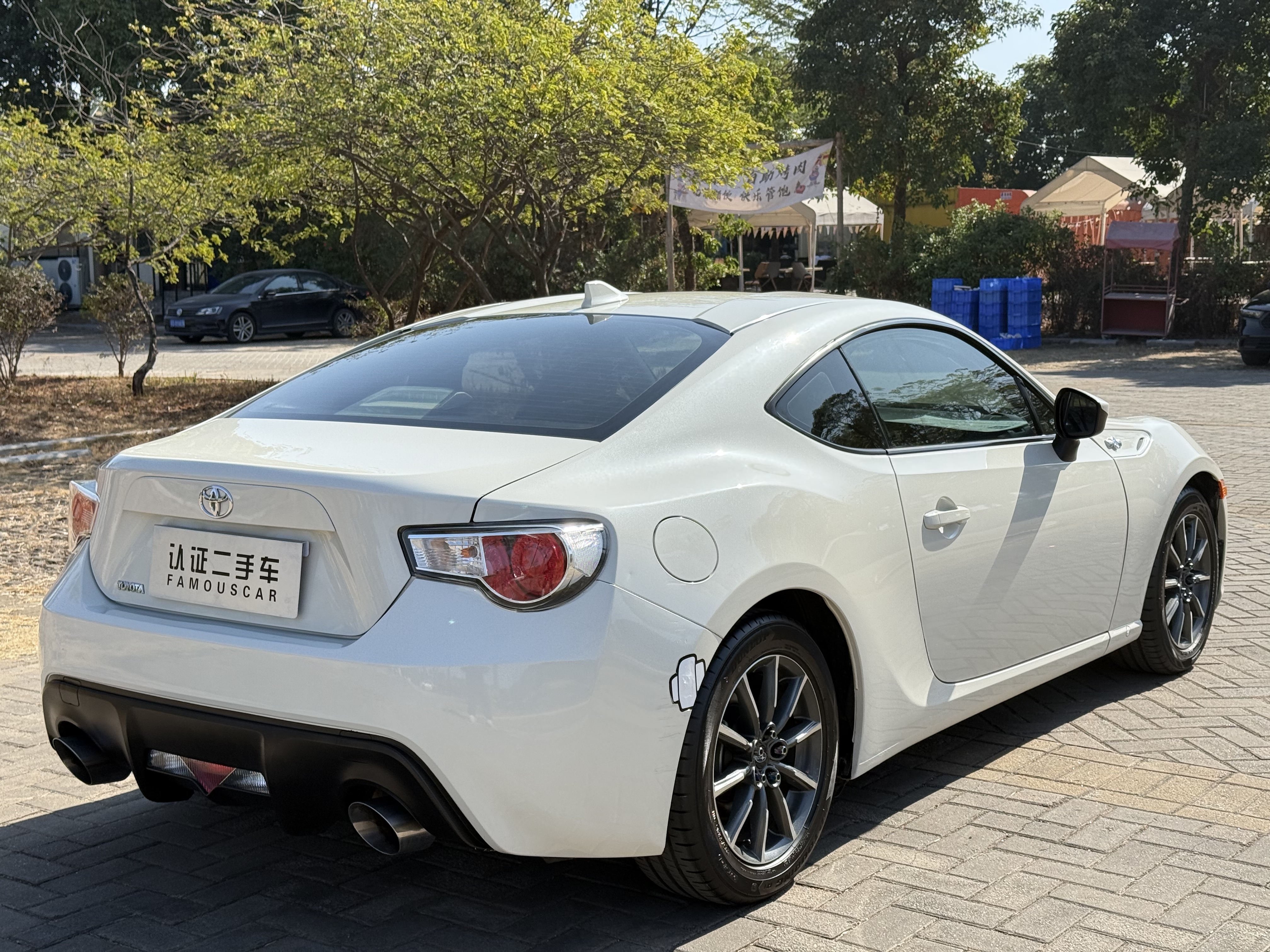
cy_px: 476
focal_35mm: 48
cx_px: 635
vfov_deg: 30.3
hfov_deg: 39.7
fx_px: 1761
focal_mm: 6.76
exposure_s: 1/3096
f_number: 1.78
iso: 64
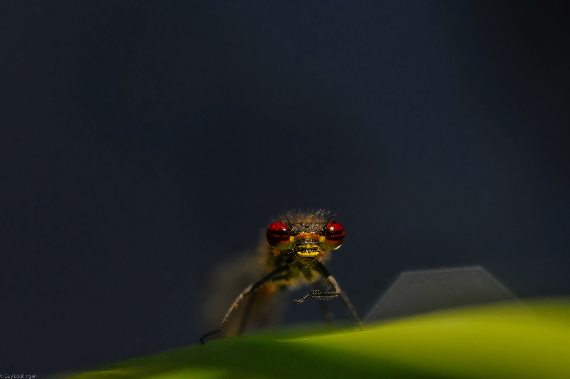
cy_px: 190
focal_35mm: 158
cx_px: 285
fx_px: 2491
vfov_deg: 8.7
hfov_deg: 13.1
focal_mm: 105
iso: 800
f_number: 6.3
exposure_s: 1/1000
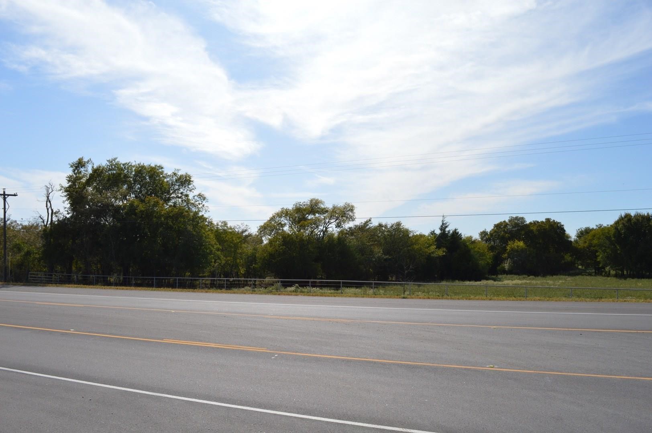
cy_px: 216
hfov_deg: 67.4
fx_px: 489
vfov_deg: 47.9
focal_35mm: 27
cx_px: 326
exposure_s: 1/320
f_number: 9
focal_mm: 18
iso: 100
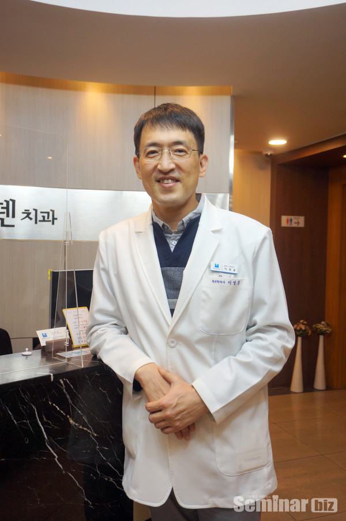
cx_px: 173
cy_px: 260
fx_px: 477
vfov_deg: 57.3
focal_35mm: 33
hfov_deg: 39.9
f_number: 4
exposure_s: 1/160
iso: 320
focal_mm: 22
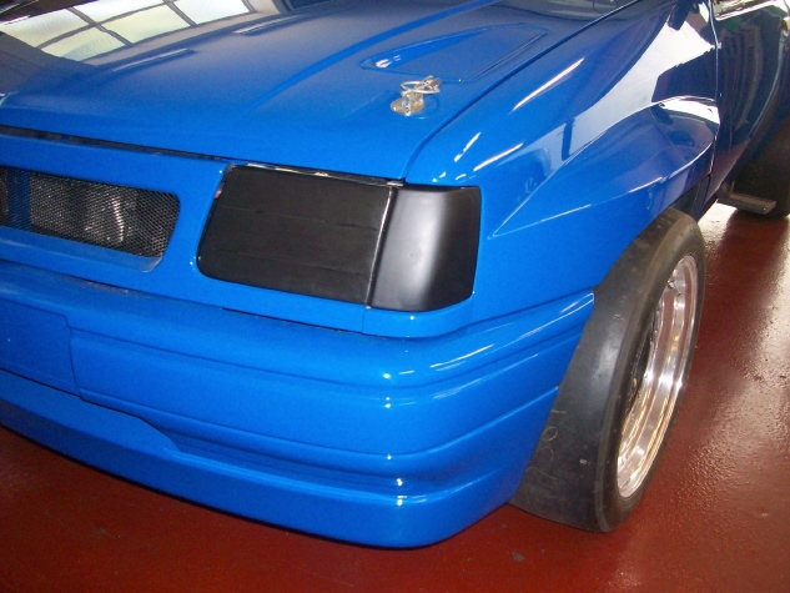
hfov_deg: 53.9
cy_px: 296
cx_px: 395
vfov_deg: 41.8
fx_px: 776
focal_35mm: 34
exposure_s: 1/60
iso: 200
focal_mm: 5.7
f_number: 2.8
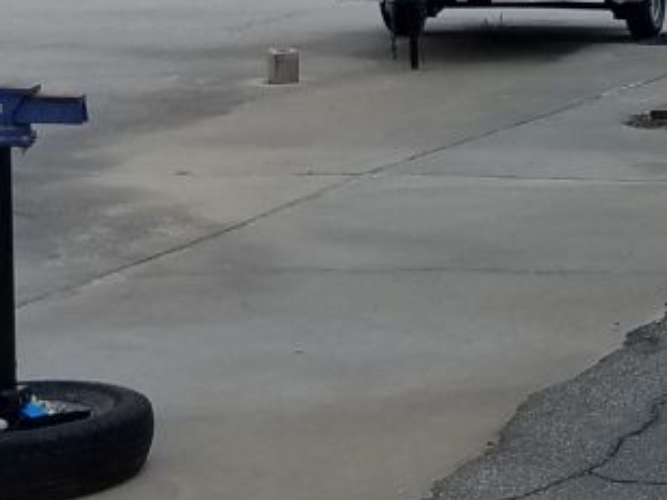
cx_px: 1304
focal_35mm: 118
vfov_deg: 12.4
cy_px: -32
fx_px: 2274
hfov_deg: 14.2
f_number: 1.7
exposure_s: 1/2544
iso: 50
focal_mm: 4.2
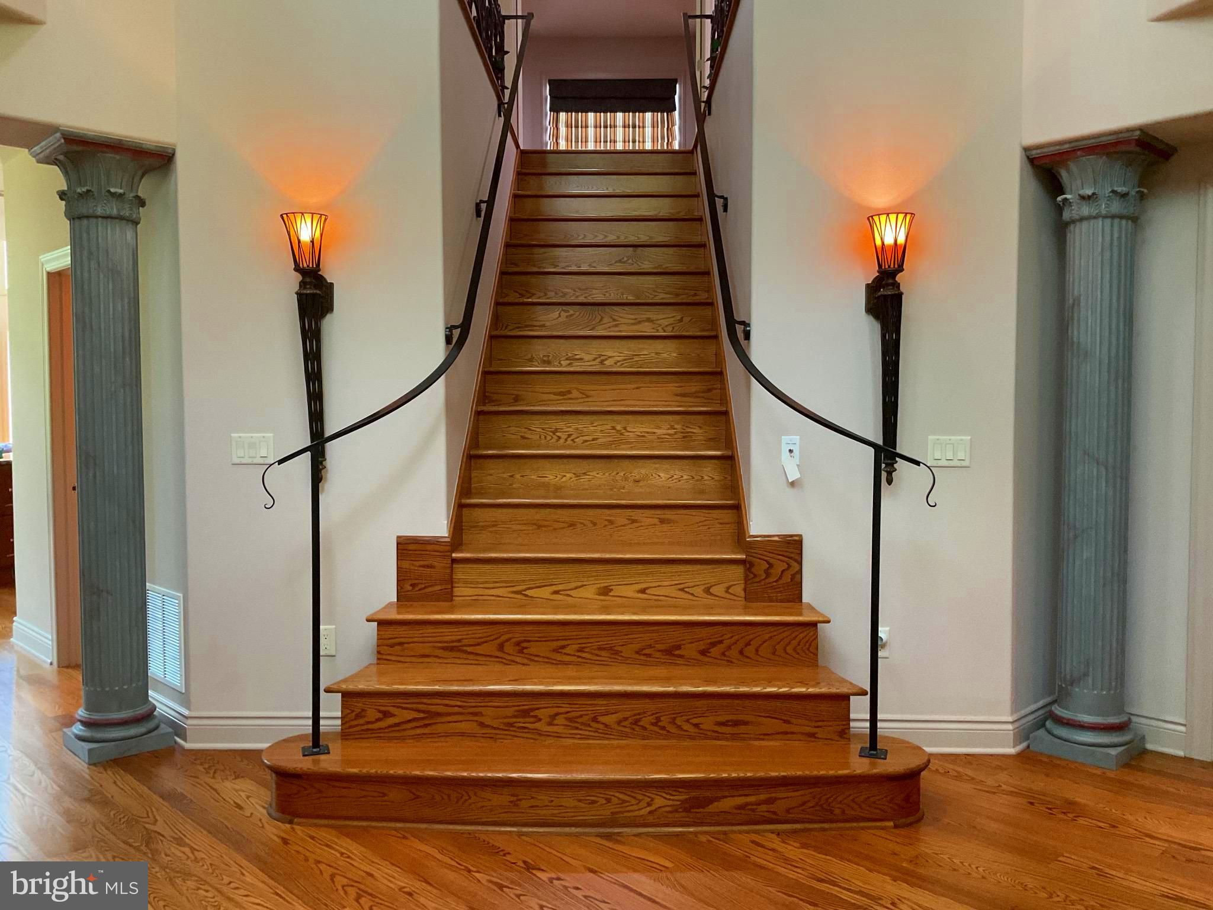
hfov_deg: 61.7
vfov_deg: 48.2
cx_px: 606
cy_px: 455
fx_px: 1016
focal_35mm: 29
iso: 200
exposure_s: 1/60
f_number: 1.8
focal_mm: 3
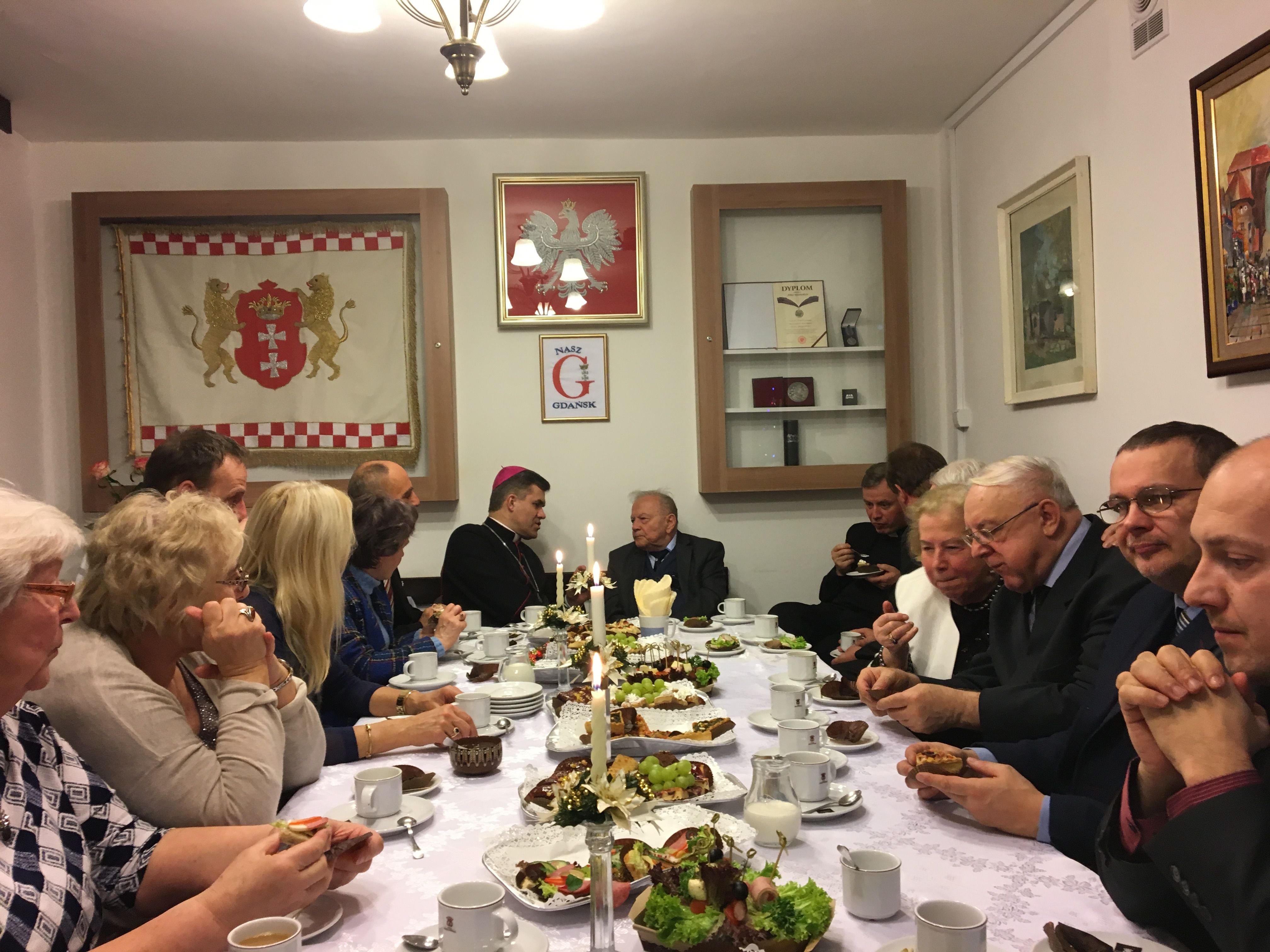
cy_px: 476
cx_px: 635
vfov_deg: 48.2
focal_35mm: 29
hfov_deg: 61.7
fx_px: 1064
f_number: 2.2
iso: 100
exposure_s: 1/33
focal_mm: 4.15
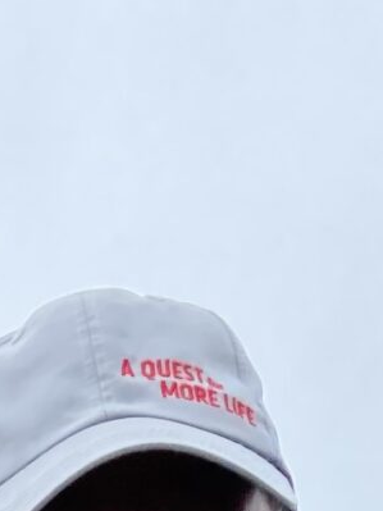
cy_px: 1319
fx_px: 2465
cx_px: -67
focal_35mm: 167
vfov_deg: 10.0
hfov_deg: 8.8
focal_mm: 4.25
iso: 32
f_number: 1.8
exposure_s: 1/1779
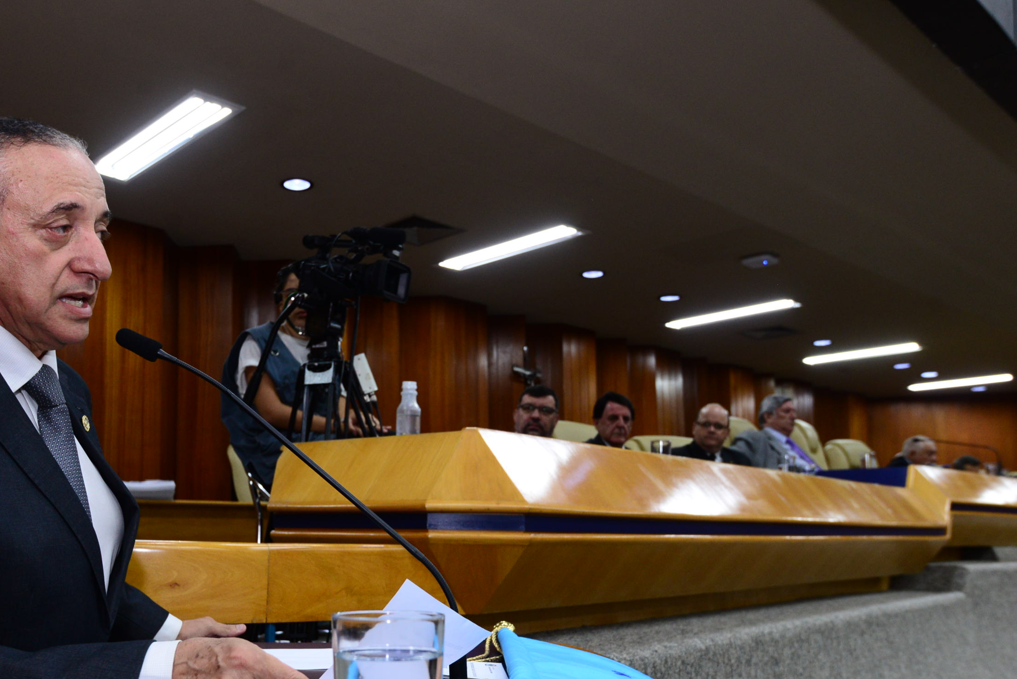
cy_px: 455
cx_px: 387
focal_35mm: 34
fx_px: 961
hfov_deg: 55.2
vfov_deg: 38.4
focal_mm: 25
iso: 1600
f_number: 5.6
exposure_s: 1/60
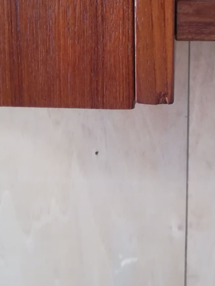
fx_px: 431
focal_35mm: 52
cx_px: 142
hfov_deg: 27.9
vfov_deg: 35.2
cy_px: 41
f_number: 2.2
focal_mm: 3.83
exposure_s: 1/14.3
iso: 640
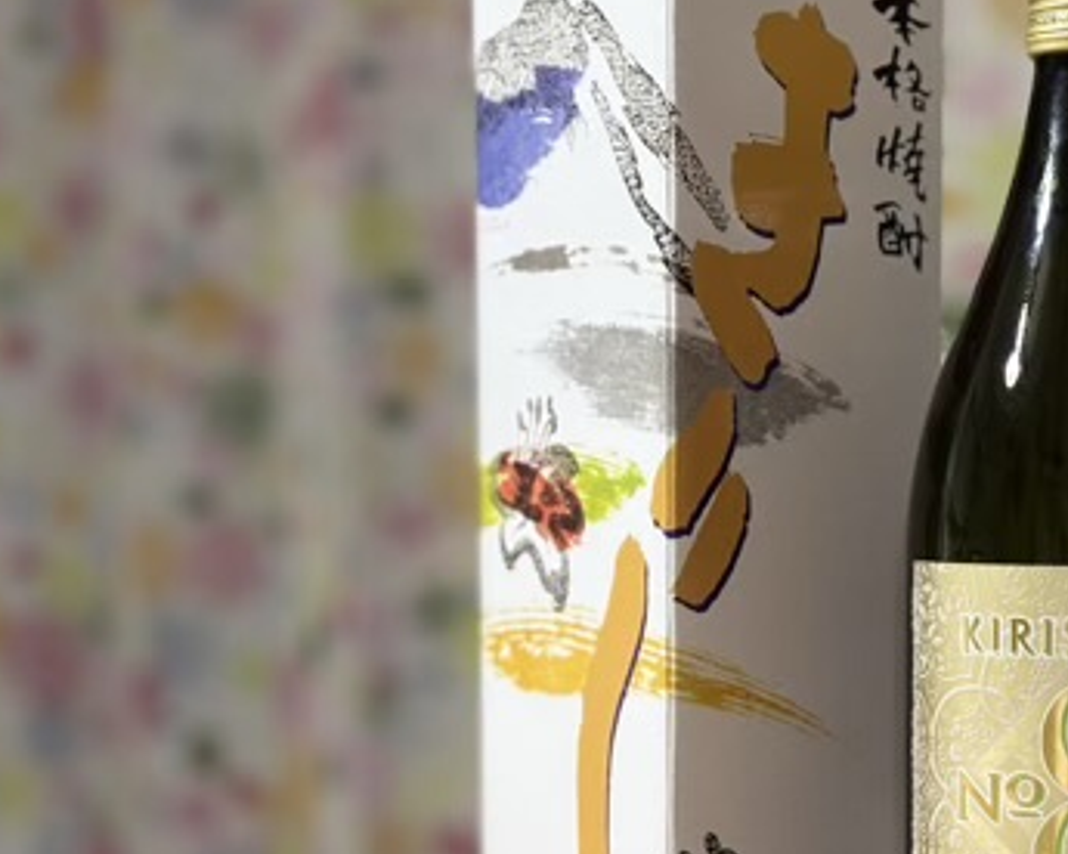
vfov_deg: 14.9
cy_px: 596
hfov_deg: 18.5
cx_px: 839
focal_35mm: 103
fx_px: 3256
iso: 125
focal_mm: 5.96
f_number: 1.6
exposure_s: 1/33
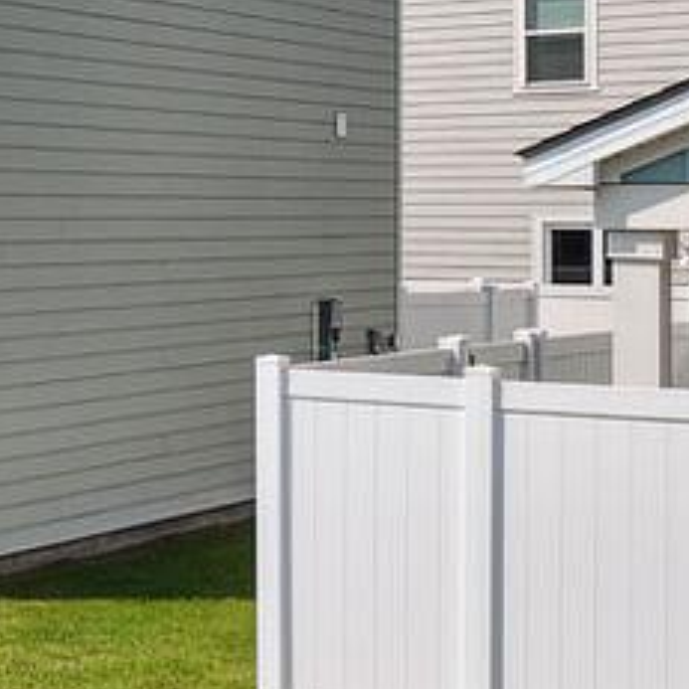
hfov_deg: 17.4
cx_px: -394
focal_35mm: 88
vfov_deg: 19.6
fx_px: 1982
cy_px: 204
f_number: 2.8
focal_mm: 12.3
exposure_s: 1/2500
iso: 100
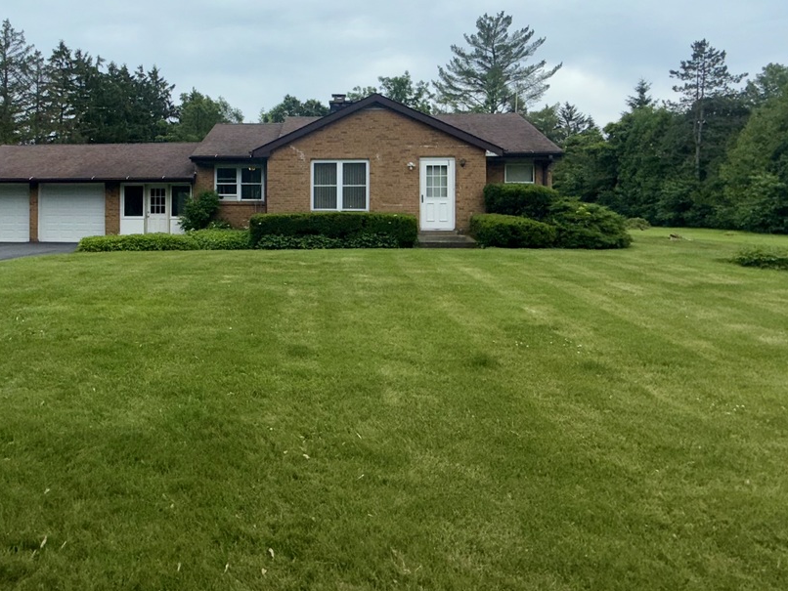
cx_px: 293
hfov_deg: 68.2
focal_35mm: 25
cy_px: 199
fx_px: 569
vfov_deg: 53.9
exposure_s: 1/574
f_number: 2.2
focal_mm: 2.22
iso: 16
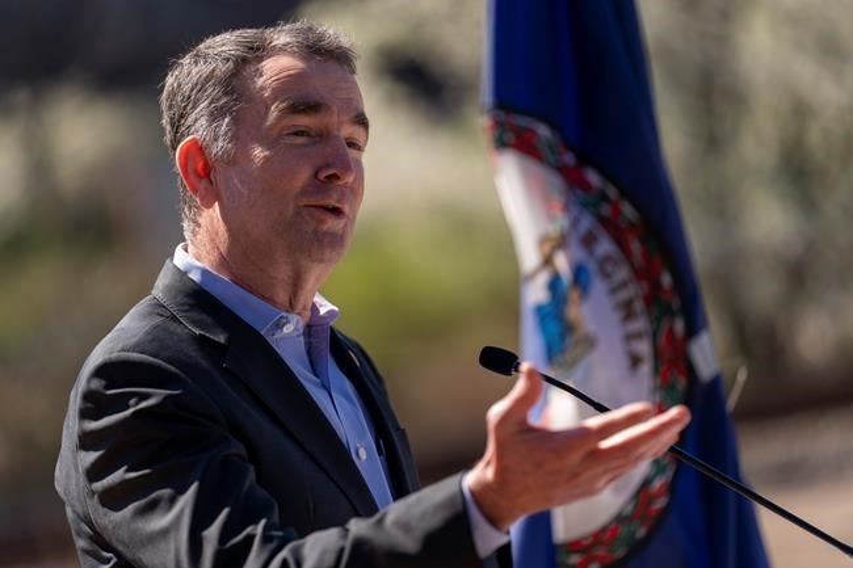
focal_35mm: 200
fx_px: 4737
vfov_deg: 6.9
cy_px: 284
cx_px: 426
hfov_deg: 10.3
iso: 50
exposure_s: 1/800
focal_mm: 200
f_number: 2.8
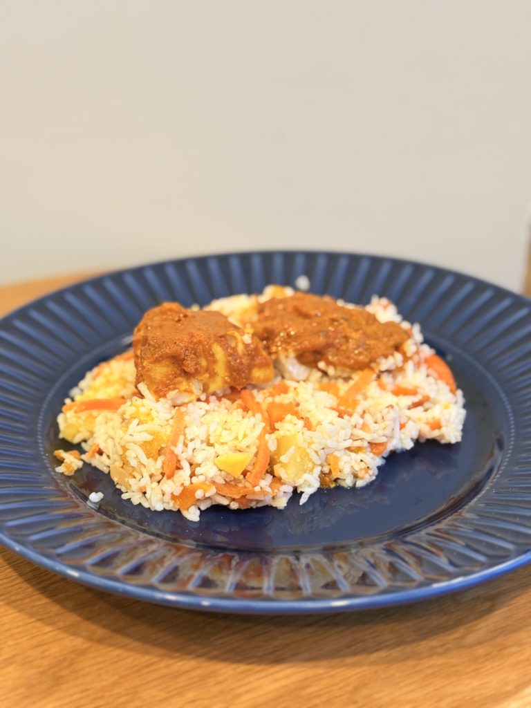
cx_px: 266
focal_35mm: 48
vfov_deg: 39.7
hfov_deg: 30.3
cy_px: 354
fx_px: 982
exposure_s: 1/50
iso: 160
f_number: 1.78
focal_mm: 6.76
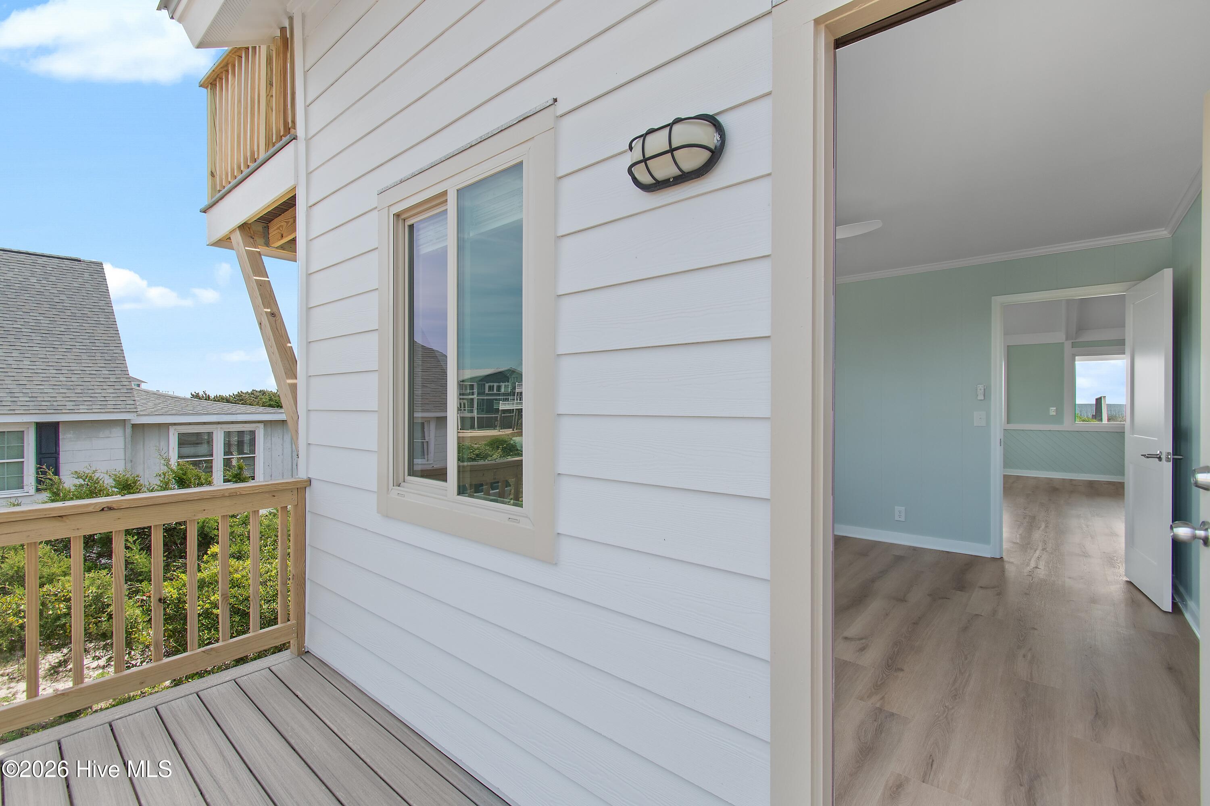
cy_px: 403
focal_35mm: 15
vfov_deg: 77.3
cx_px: 605
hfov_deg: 100.4
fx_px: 504
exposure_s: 1/200
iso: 100
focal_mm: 10
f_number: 7.1
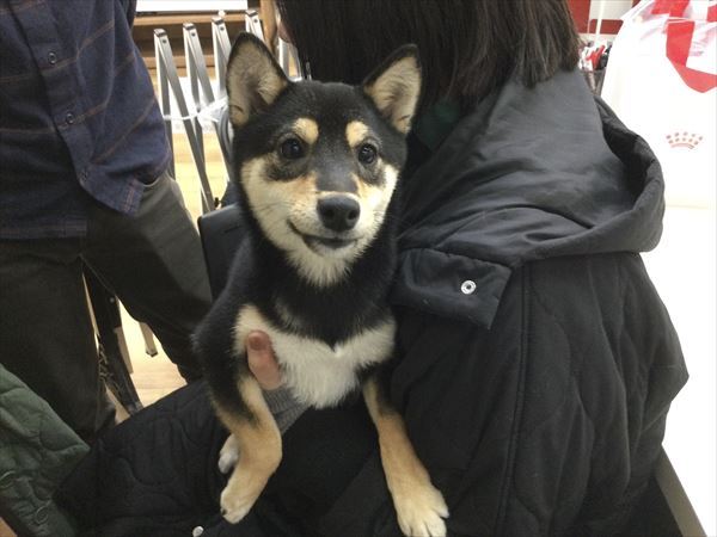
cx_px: 358
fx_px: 642
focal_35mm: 31
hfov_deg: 58.4
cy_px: 268
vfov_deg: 45.4
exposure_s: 1/24
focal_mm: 3.3
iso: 200
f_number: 2.4
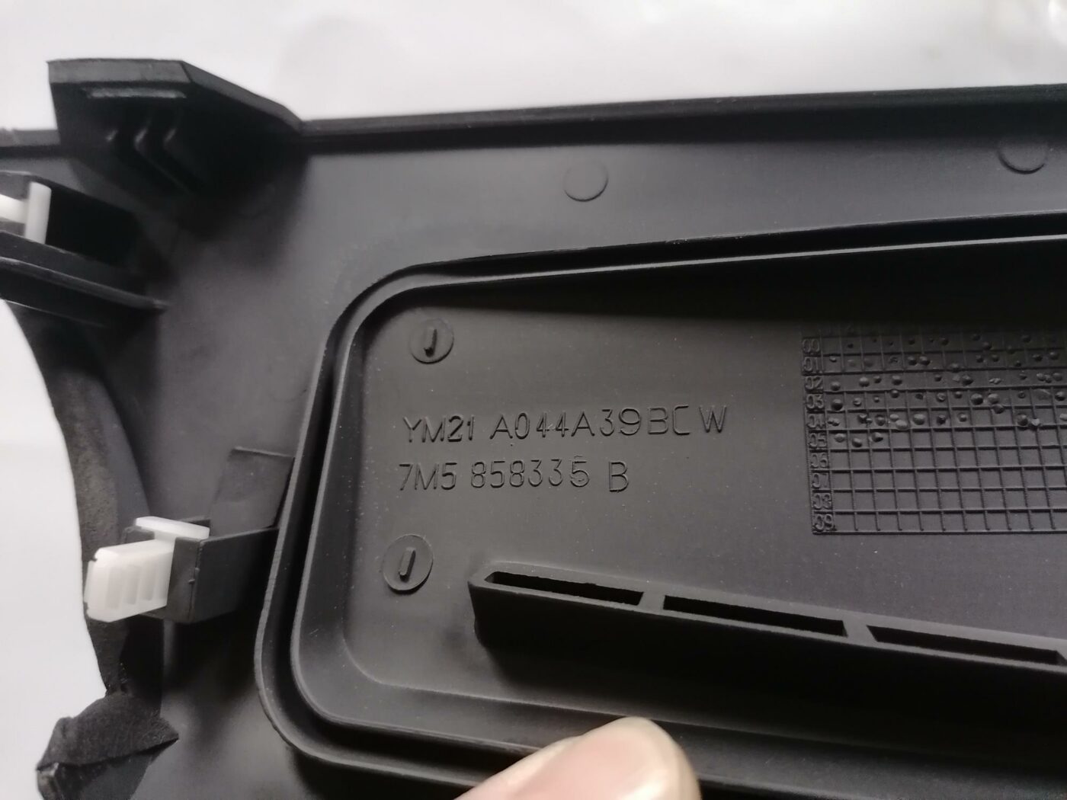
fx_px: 832
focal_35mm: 27
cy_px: 400
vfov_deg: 51.4
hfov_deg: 65.3
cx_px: 534
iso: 640
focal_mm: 4.75
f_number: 1.8
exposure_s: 1/50
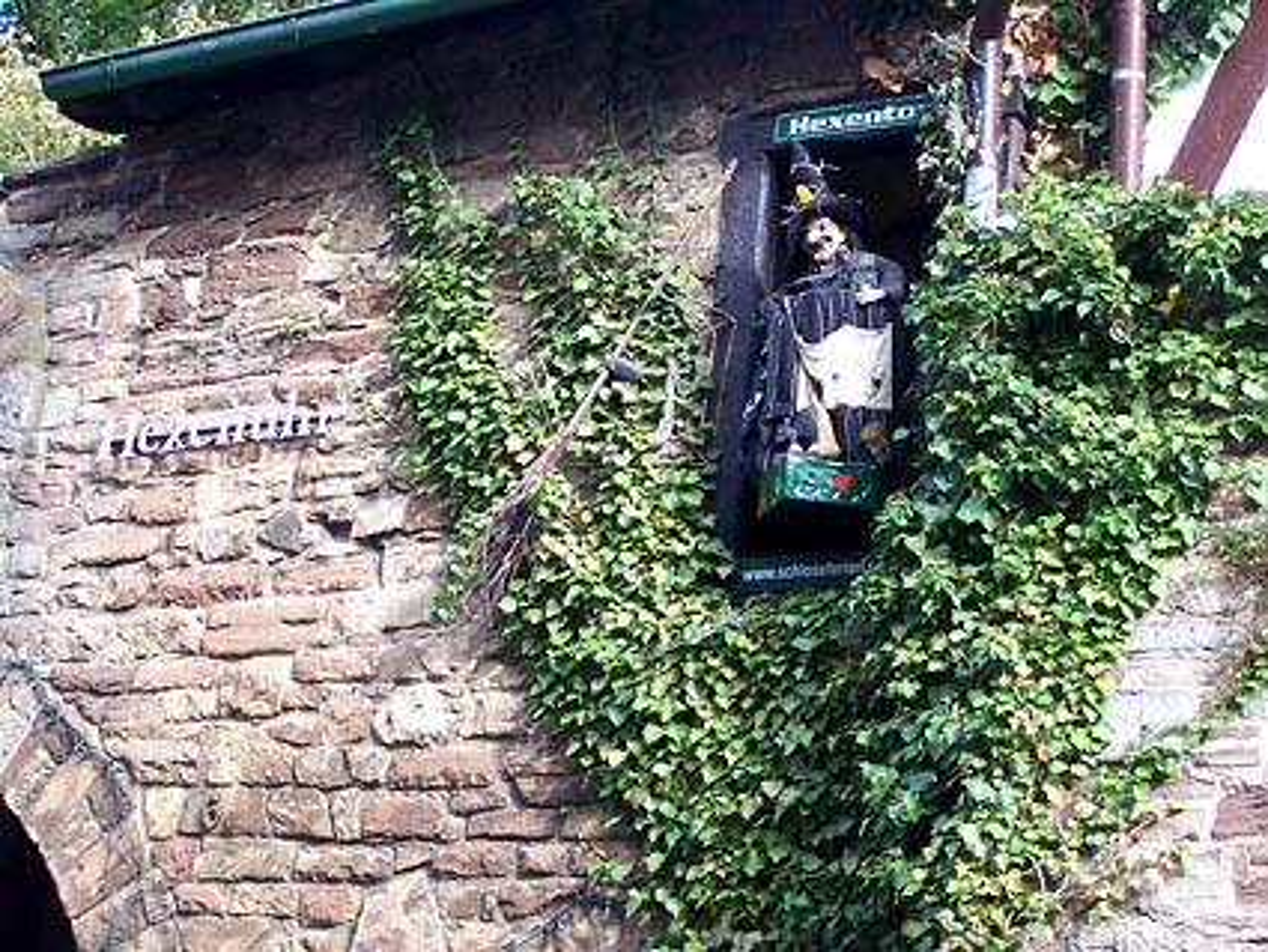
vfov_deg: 21.9
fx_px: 2455
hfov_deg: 29.0
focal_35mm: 67
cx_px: 634
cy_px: 476
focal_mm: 11.1
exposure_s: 1/100
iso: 64
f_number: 3.2
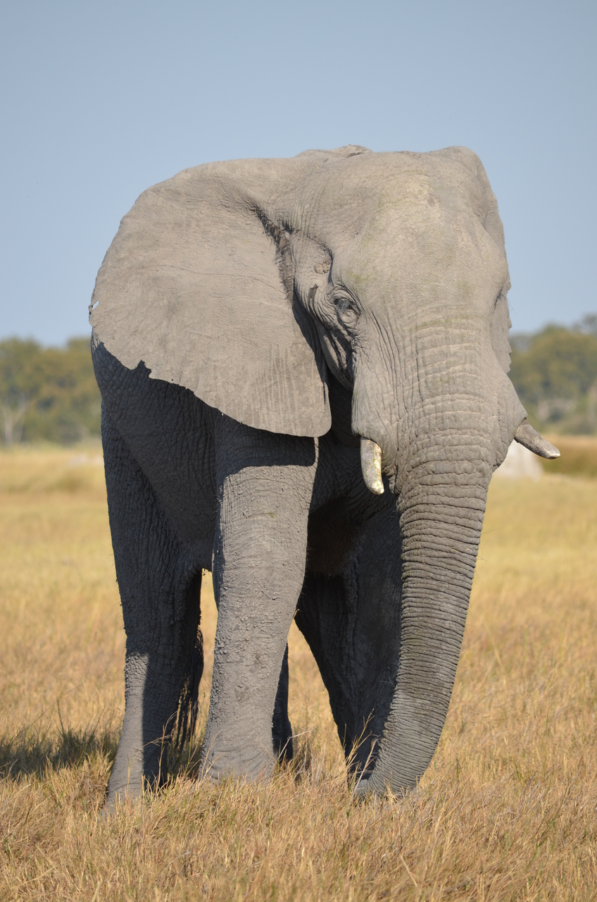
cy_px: 451
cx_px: 298
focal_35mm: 390
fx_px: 9743
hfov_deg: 3.5
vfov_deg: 5.3
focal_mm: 260
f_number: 6.3
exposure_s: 1/640
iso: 200
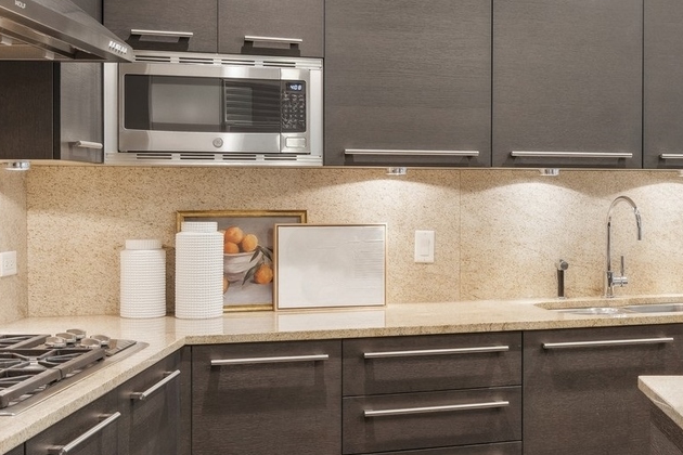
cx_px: 465
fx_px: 1024
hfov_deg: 36.4
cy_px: 220
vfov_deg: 25.1
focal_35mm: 54
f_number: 7.1
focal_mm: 21
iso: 320
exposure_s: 1/2.5
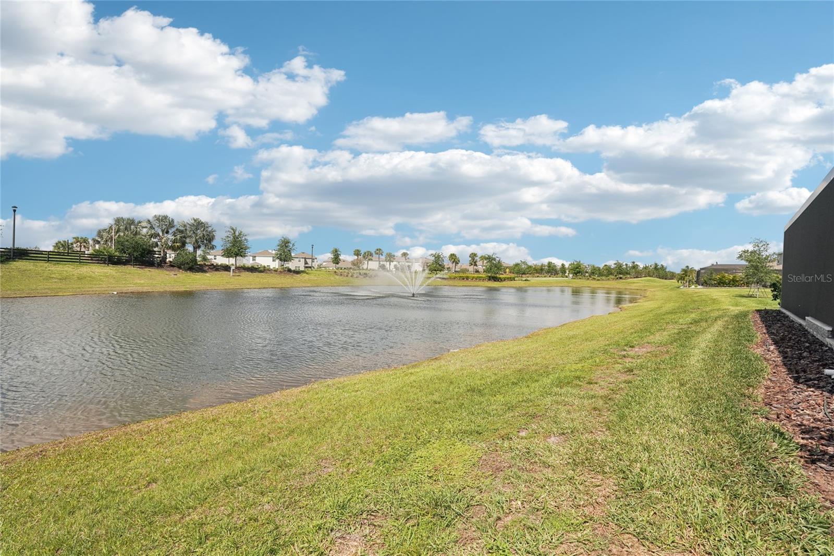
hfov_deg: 96.7
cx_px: 417
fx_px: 371
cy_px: 278
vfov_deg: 73.7
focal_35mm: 16
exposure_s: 1/2000
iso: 400
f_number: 8
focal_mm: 16
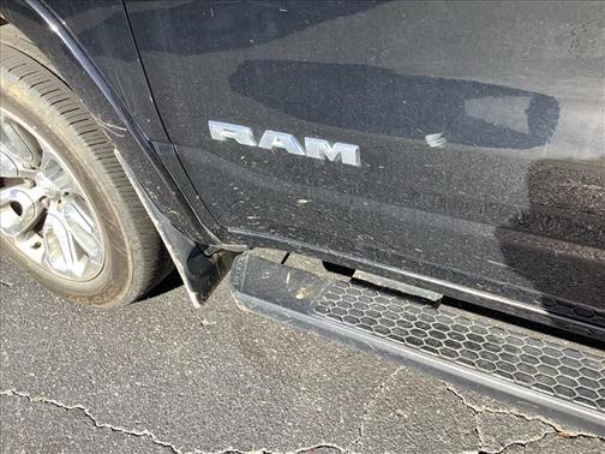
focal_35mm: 31
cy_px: 227
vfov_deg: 45.4
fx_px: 542
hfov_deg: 58.4
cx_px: 302
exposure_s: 1/249
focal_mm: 3.3
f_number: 2.4
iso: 25
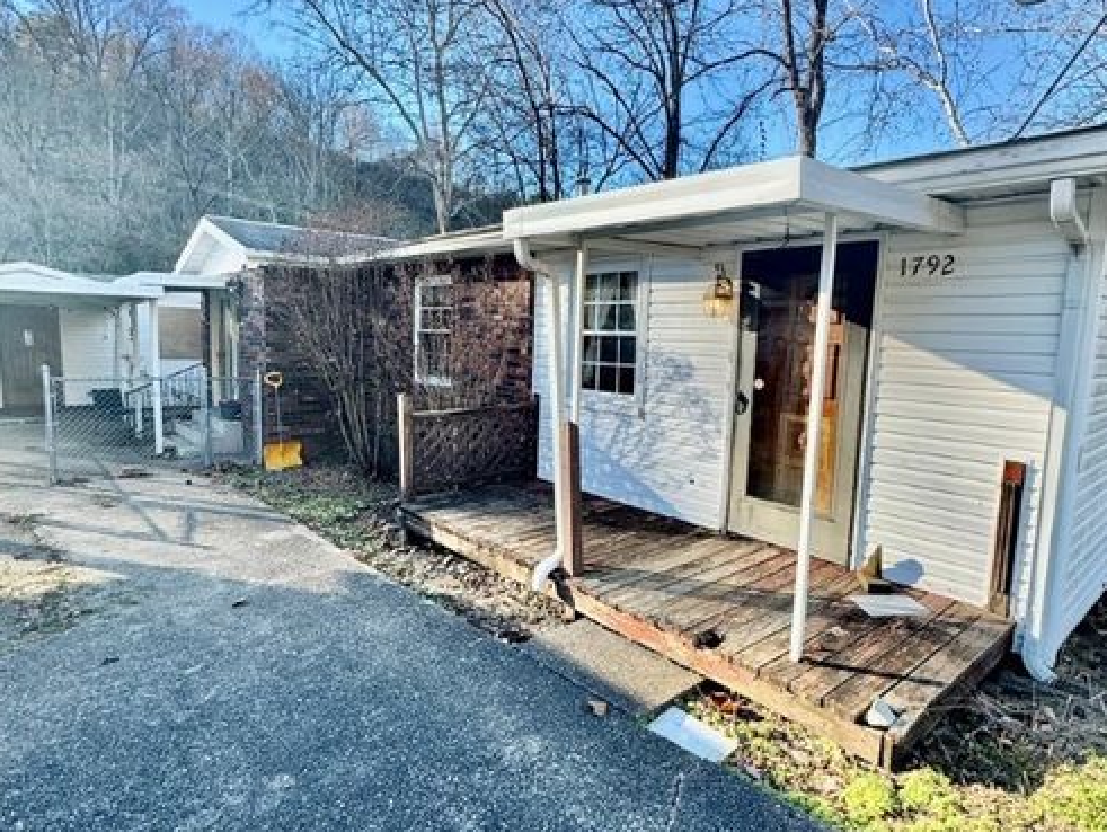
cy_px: 409
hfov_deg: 84.6
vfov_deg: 68.7
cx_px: 559
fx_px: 608
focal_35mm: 19
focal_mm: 2.22
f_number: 2.2
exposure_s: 1/430
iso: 40
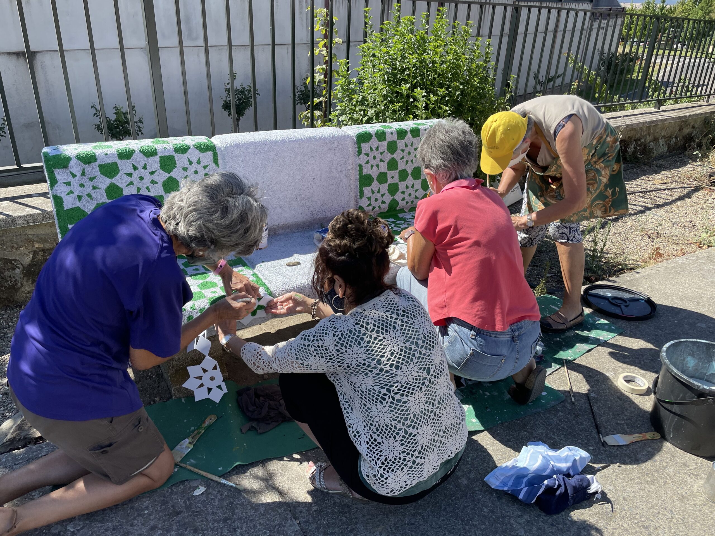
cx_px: 358
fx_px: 537
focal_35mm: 26
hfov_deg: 67.3
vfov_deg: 53.1
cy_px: 268
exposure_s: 1/1490
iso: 32
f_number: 1.6
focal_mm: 4.2
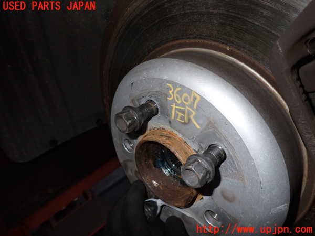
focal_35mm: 25
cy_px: 118
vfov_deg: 54.9
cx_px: 158
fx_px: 227
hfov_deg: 69.4
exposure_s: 1/30
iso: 320
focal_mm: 4.5
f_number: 5.6
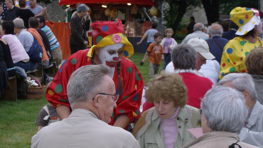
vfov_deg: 10.0
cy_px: 88
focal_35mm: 121
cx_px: 119
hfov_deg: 17.7
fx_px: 844
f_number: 4.6
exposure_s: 1/113
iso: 200
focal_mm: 16.6
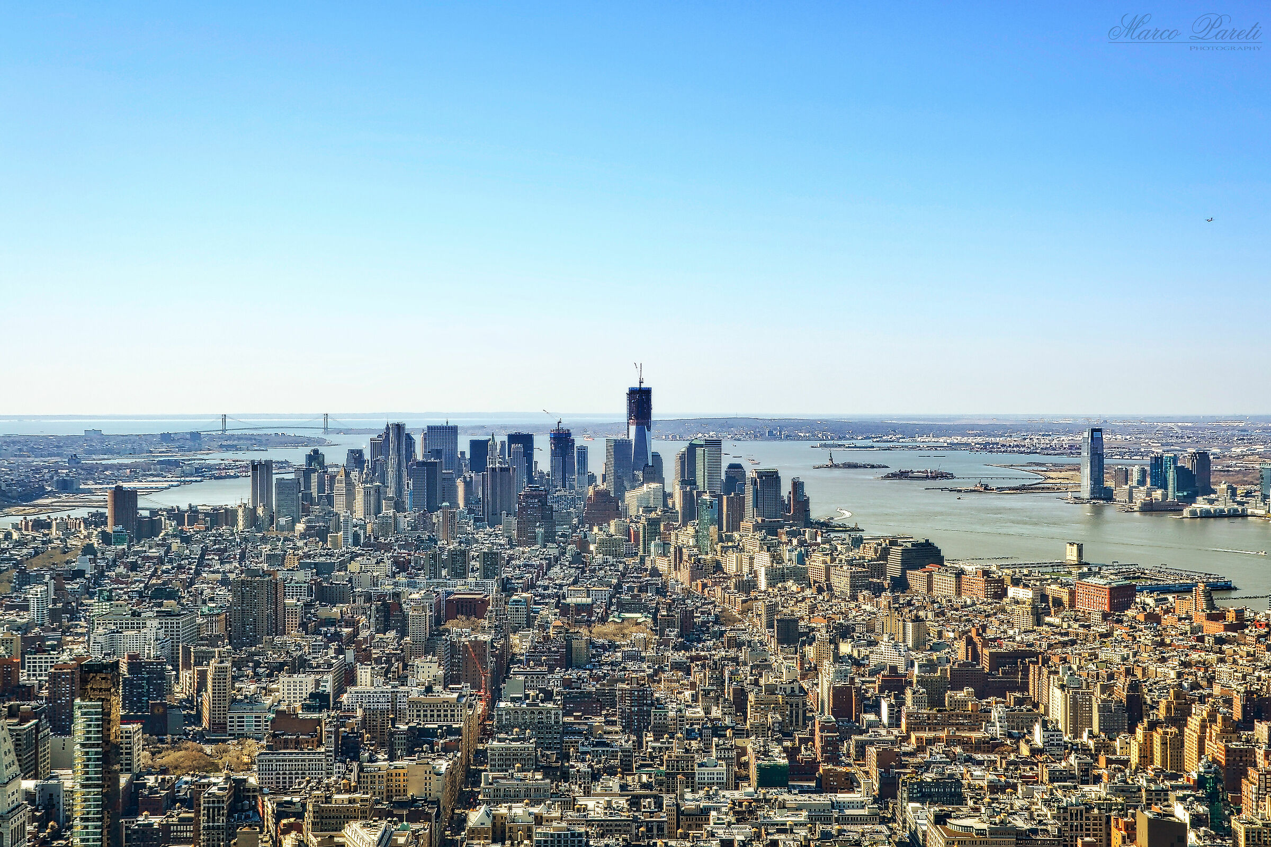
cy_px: 424
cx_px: 636
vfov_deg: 31.9
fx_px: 1483
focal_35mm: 42
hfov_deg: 46.4
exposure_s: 1/250
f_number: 8
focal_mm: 28
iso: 100
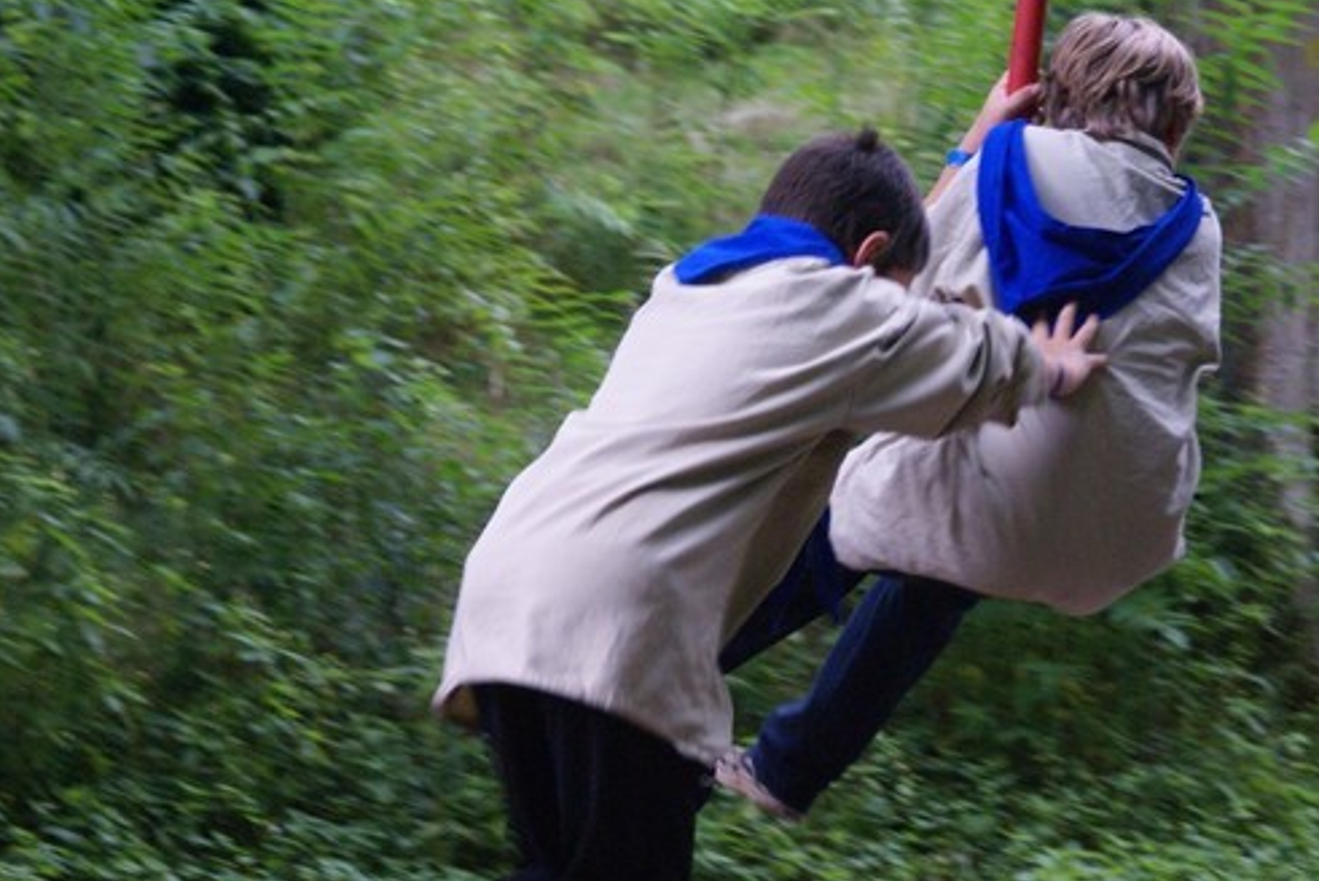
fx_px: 5022
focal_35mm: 137
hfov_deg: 14.9
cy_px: 470
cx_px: 854
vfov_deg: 10.0
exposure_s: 1/100
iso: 800
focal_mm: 70
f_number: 5.6
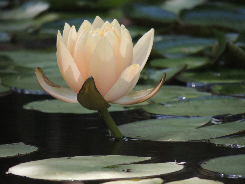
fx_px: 7078
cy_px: 92
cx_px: 122
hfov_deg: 2.0
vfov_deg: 1.5
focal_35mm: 1000
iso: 400
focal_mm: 180
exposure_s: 1/320
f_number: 5.9
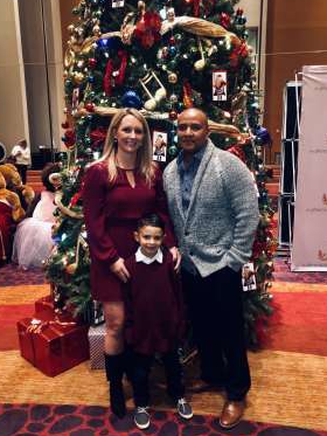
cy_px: 217
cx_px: 162
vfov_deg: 59.9
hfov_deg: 46.8
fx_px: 378
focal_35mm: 30
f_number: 1.8
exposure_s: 1/5
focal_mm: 3.99
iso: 100
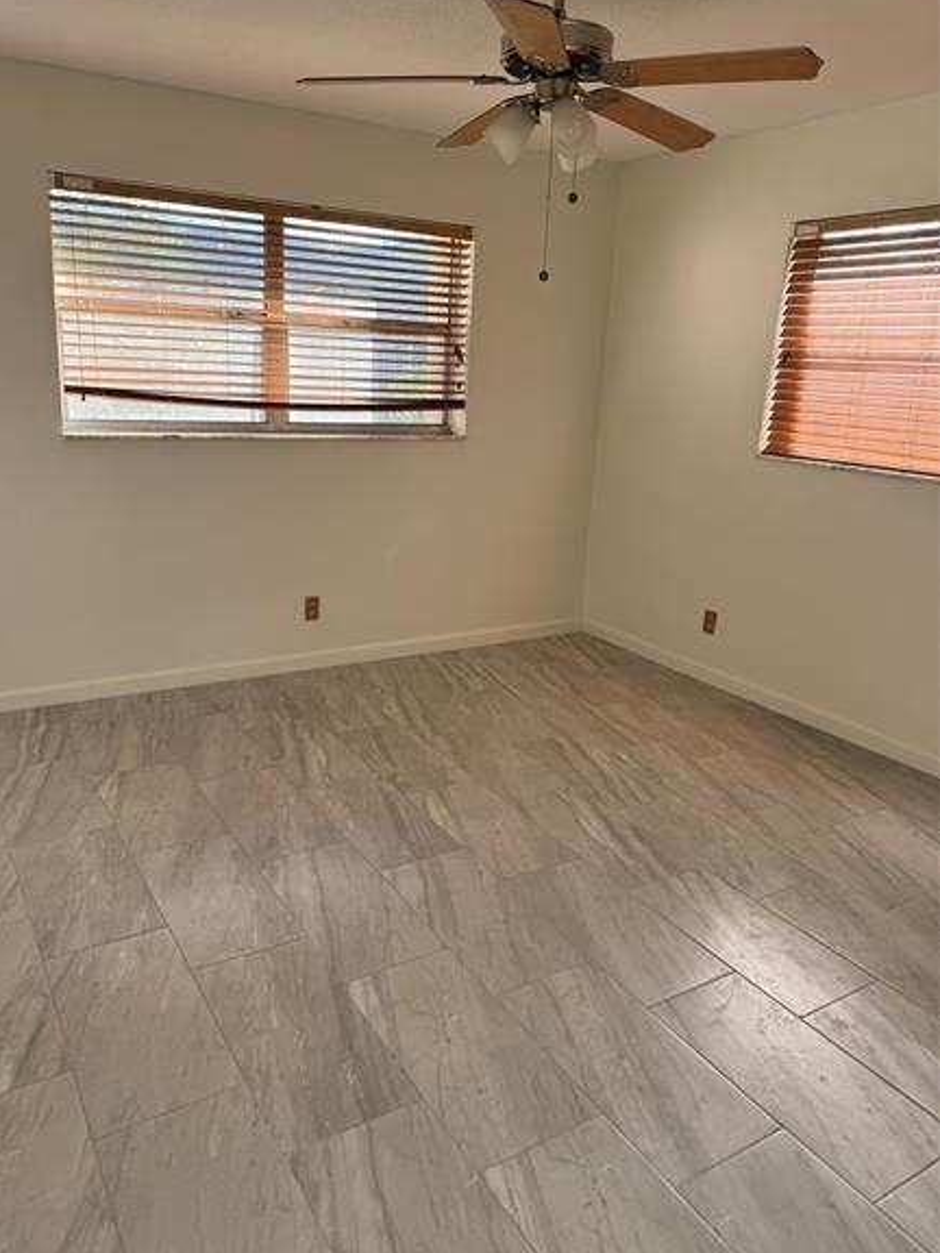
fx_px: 905
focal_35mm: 25
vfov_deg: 69.4
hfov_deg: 54.9
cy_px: 622
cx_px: 453
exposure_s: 1/377
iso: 100
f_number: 1.78
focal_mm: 6.76
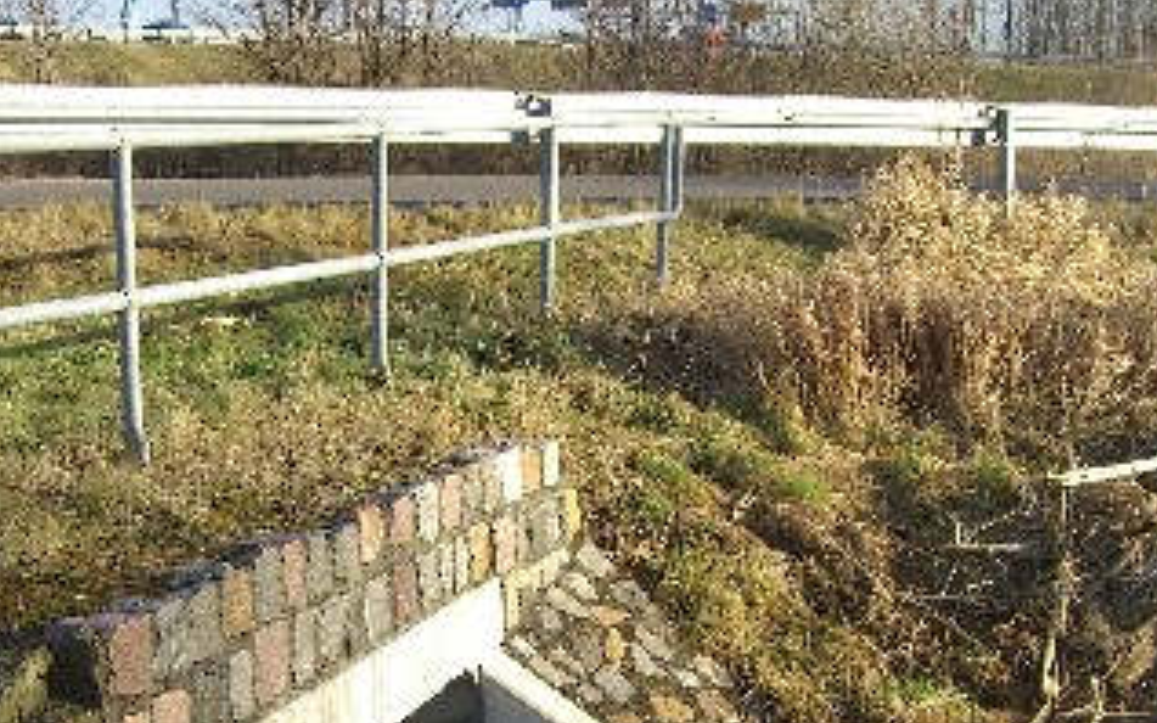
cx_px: 405
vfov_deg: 16.3
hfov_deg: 26.4
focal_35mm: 78
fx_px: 2459
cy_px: 738
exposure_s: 1/250
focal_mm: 7.9
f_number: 4
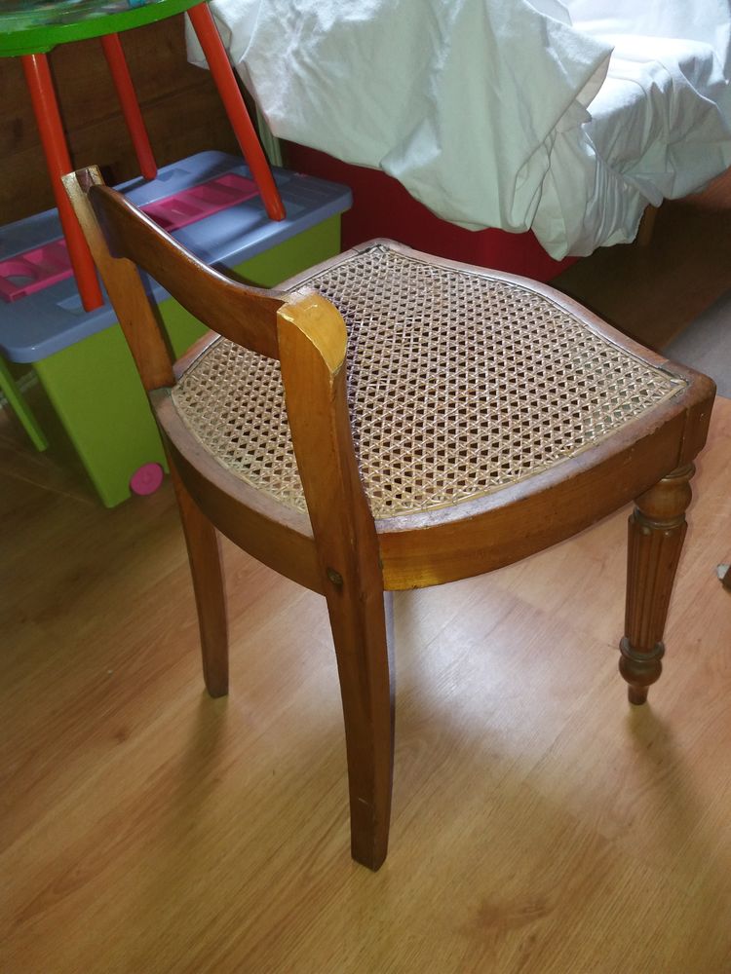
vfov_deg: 63.4
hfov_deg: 49.7
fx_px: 788
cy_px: 487
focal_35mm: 28
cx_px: 366
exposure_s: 1/30
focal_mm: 3.7
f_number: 1.9
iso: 100
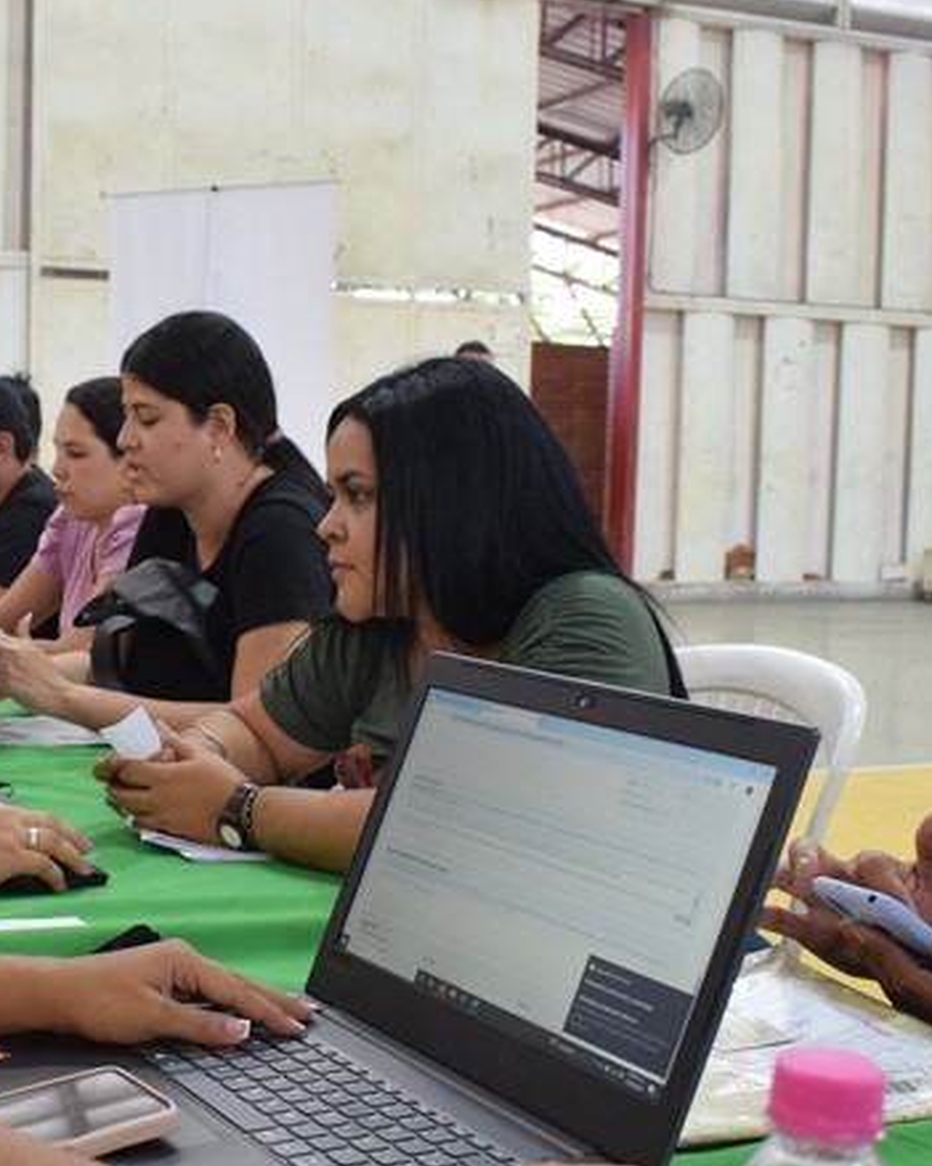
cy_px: 648
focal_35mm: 52
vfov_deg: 36.0
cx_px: 143
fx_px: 1794
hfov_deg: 28.3
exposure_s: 1/100
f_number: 5
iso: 1250
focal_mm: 18
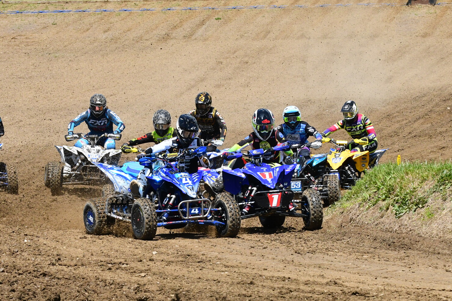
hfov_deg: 12.0
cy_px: 207
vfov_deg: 8.0
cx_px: 220
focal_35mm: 171
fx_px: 2146
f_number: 8
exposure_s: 1/2000
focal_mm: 70
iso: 800
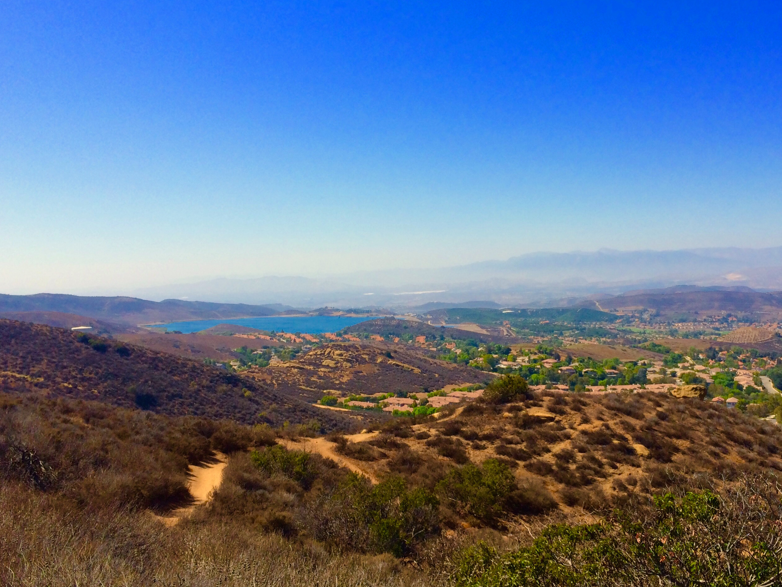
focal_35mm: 39
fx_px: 881
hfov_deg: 47.6
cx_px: 462
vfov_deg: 36.8
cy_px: 323
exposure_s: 1/2283
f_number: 2.2
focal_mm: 4.12
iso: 40
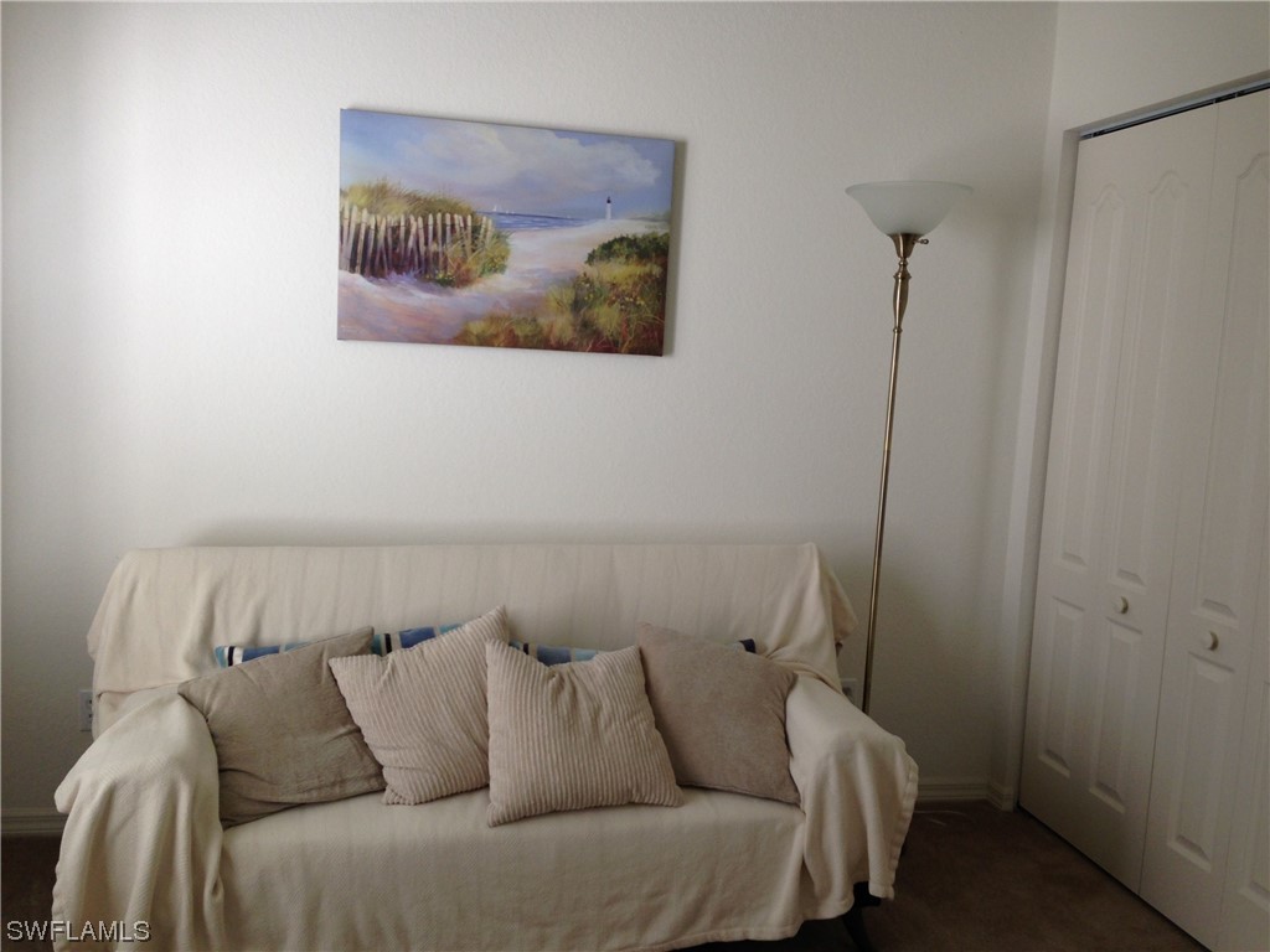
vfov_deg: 42.9
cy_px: 476
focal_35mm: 33
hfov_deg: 55.4
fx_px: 1211
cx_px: 635
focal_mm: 4.13
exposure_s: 1/40
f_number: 2.4
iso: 50
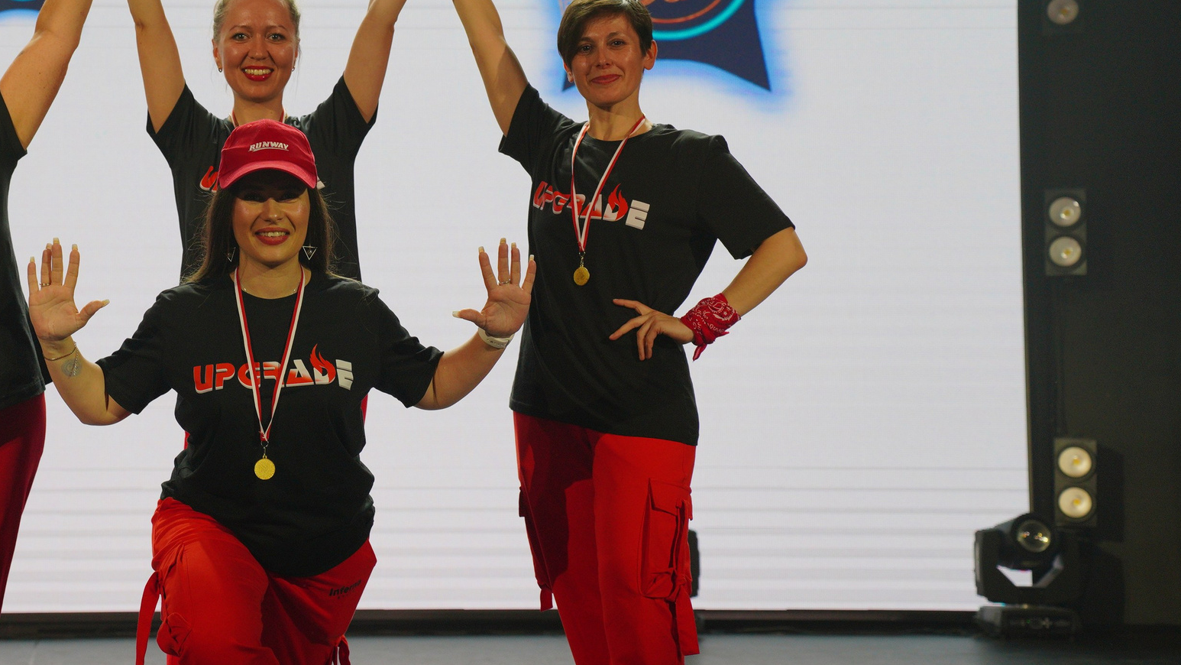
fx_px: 2662
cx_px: 246
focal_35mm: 85
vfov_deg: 14.2
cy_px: 298
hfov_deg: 24.6
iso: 500
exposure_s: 1/125
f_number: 4
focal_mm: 49
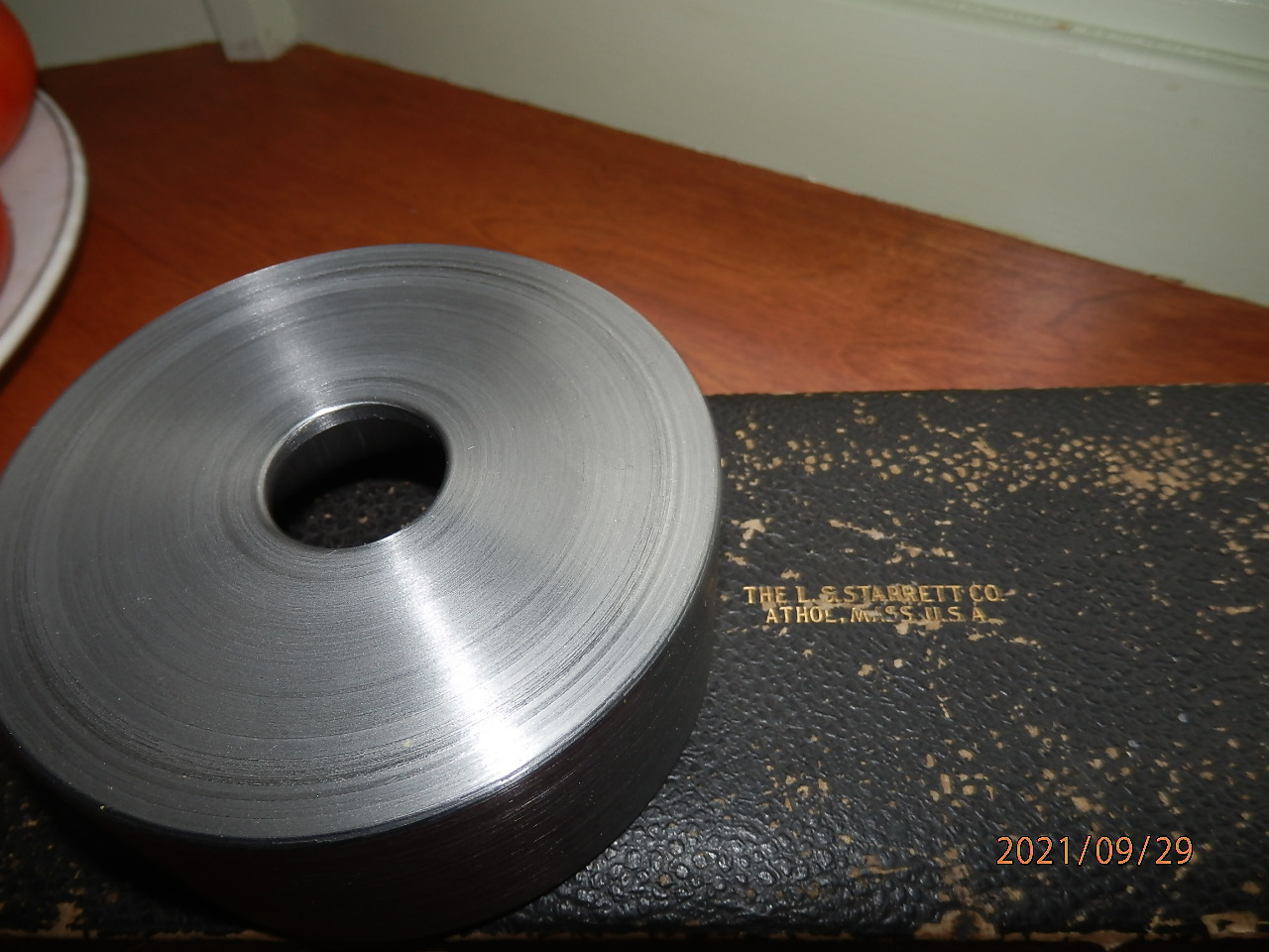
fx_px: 916
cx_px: 634
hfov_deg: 69.4
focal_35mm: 25
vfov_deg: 54.9
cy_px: 476
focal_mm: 4.5
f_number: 8.7
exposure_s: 1/30
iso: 80
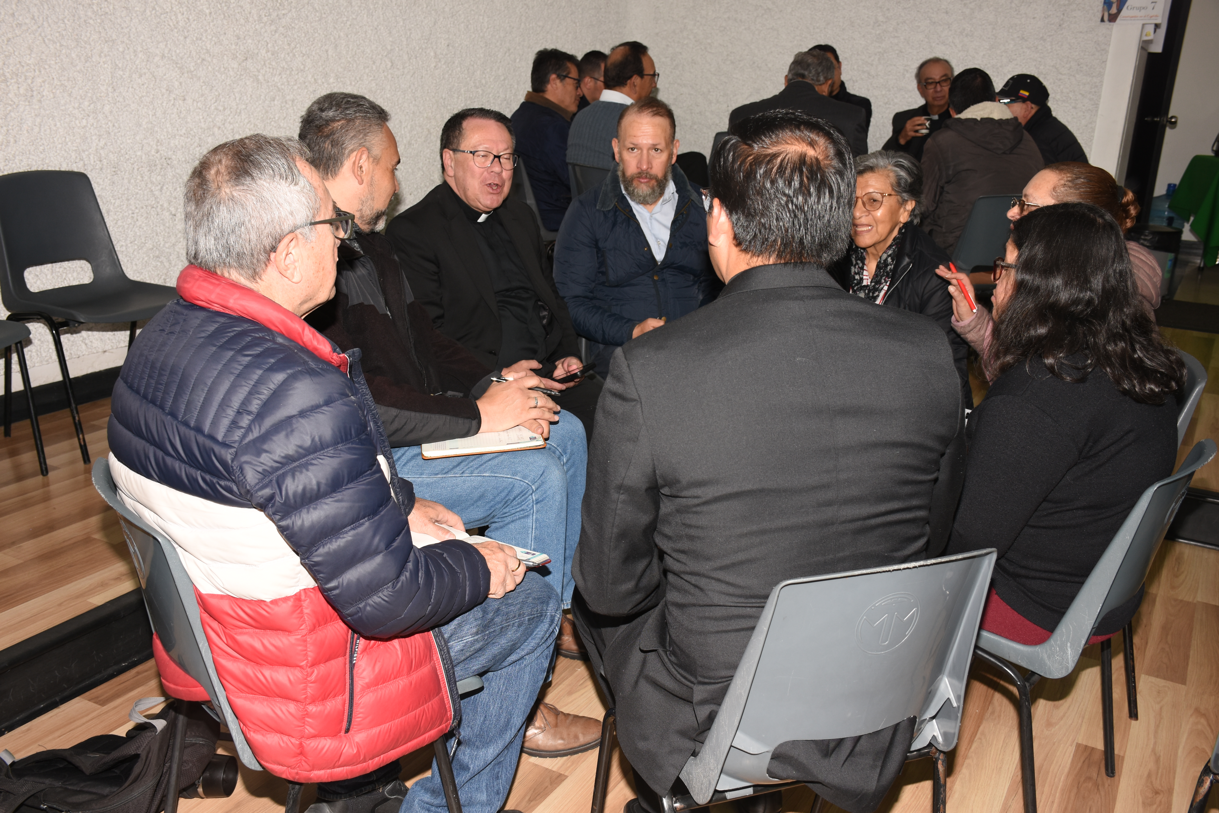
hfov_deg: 55.1
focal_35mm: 34
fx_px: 1168
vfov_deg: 38.4
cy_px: 406
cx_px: 610
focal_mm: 23
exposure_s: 1/80
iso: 250
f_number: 5.6
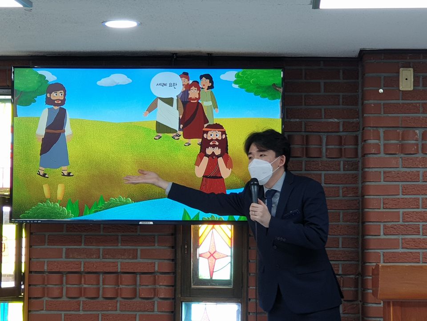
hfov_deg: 36.8
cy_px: 160
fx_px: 641
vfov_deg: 28.0
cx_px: 214
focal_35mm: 52
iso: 100
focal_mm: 6
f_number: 2.4
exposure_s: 1/30
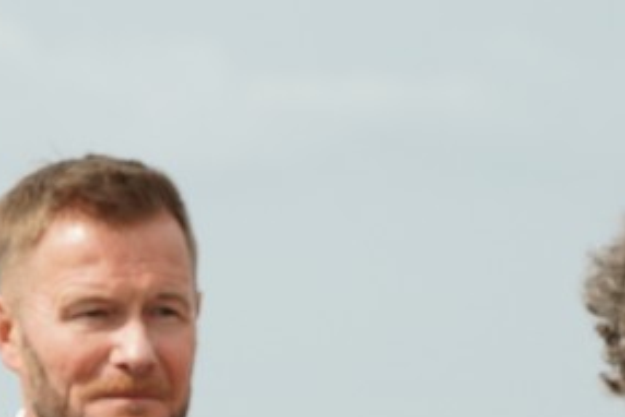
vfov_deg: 3.1
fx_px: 7642
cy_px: 712
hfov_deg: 4.7
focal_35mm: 440
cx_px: -15
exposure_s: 1/2000
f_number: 5
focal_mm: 105
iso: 400
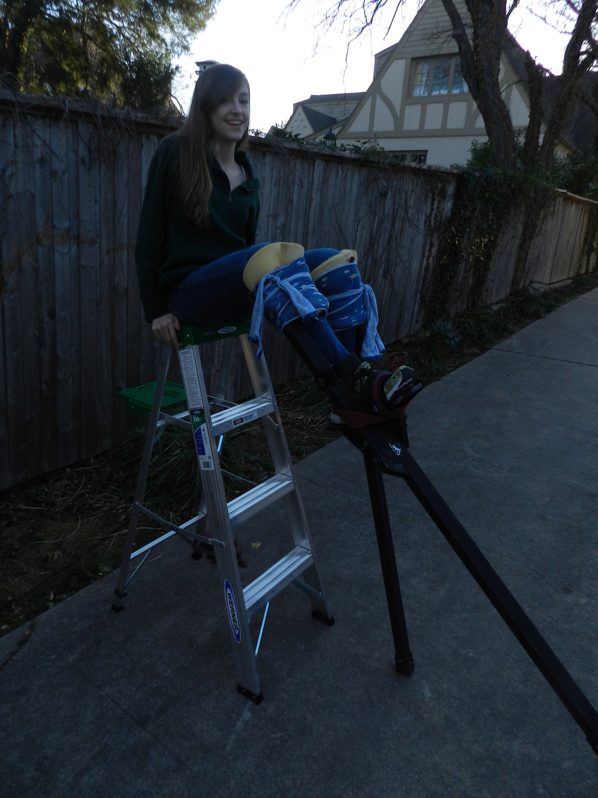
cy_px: 387
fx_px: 553
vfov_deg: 71.6
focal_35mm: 24
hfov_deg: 56.8
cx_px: 311
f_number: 3.4
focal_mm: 4
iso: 160
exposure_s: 1/400
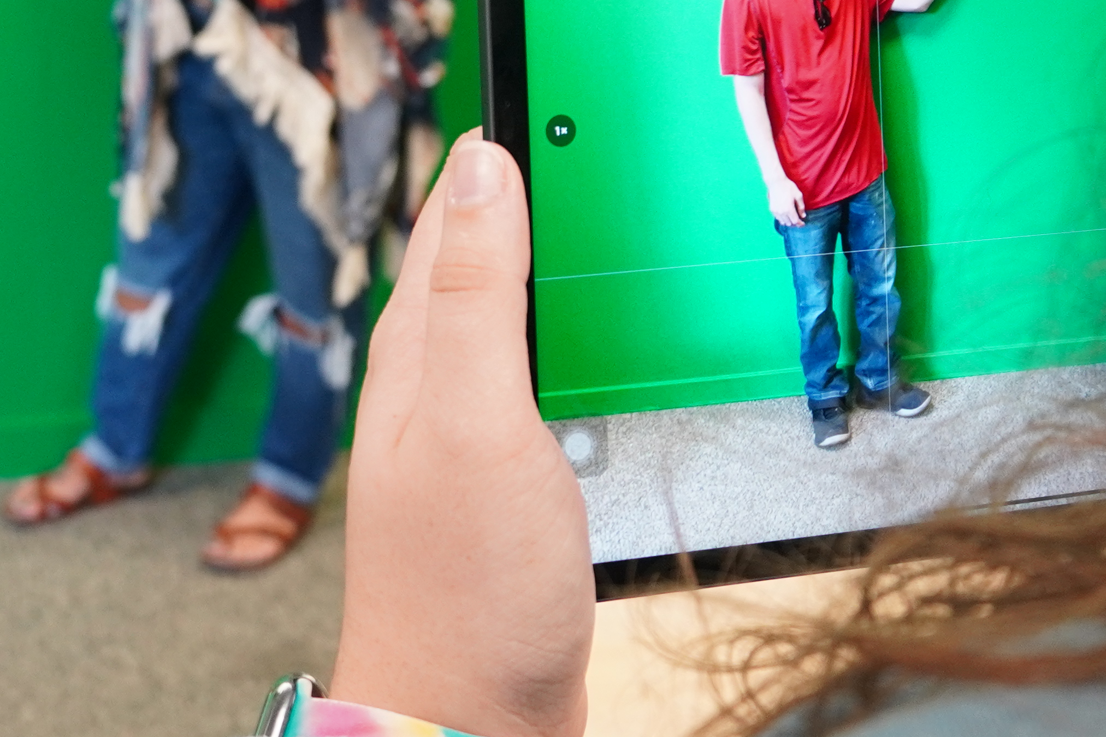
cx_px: 334
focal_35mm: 80
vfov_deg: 16.5
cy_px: -91
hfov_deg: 25.2
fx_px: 2458
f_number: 3.5
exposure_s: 1/30
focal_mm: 18
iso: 640
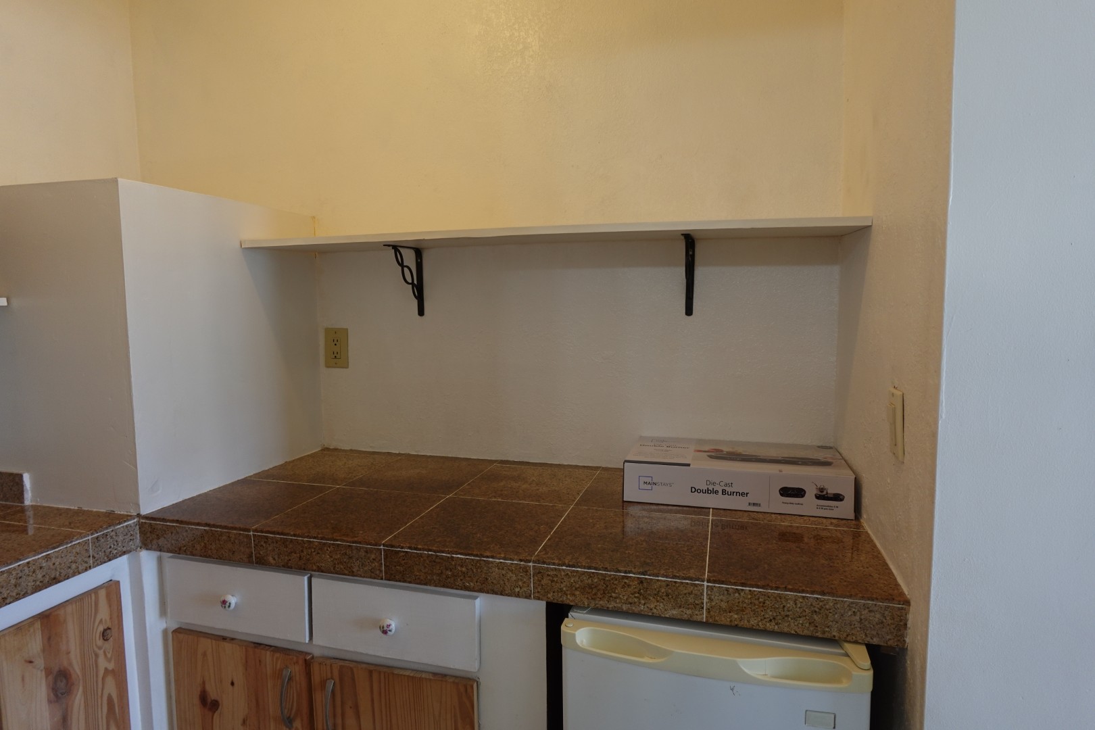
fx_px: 608
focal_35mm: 20
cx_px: 548
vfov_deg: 61.9
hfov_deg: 84.0
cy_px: 365
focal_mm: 7.6
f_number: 2
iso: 160
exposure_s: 1/80
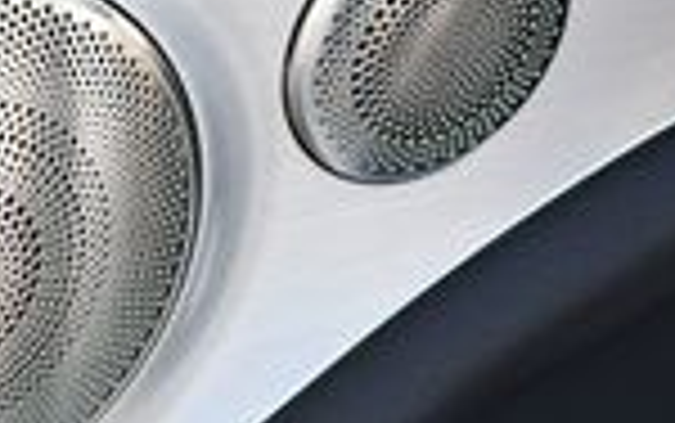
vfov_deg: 8.3
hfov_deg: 12.0
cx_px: -634
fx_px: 2890
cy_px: 423
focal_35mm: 157
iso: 400
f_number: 3.5
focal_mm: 18
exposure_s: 1/250
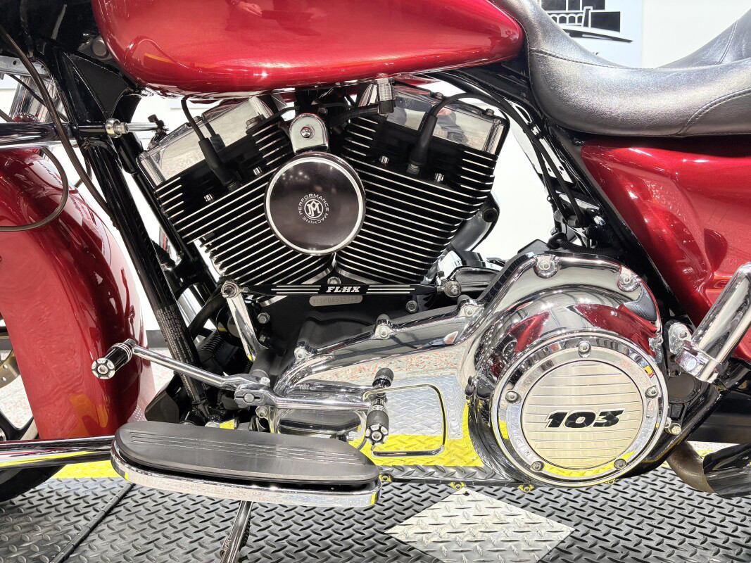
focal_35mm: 26
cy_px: 282
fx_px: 564
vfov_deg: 53.1
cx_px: 376
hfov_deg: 67.3
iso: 80
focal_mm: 5.96
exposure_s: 1/60
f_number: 1.6
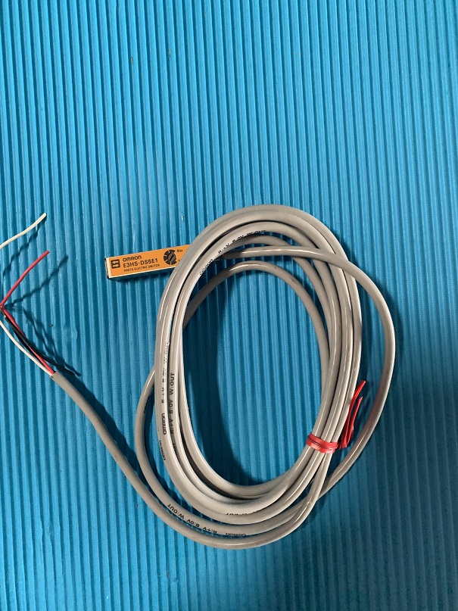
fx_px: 459
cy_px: 306
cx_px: 229
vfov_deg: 67.3
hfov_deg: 53.1
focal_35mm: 26
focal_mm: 4.25
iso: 320
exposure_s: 1/60
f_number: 1.8
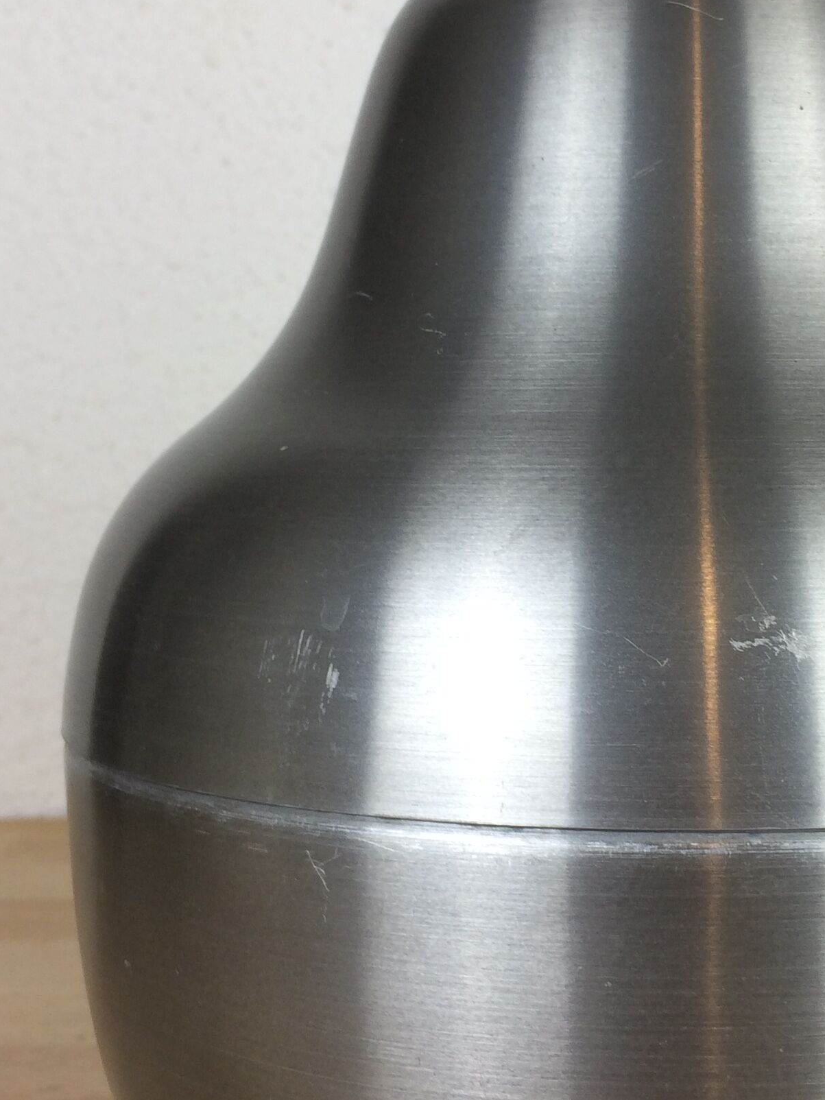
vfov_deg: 32.7
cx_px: 673
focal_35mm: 59
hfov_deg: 24.4
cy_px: 512
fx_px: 1875
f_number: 2.2
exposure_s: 1/60
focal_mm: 4.15
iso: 32
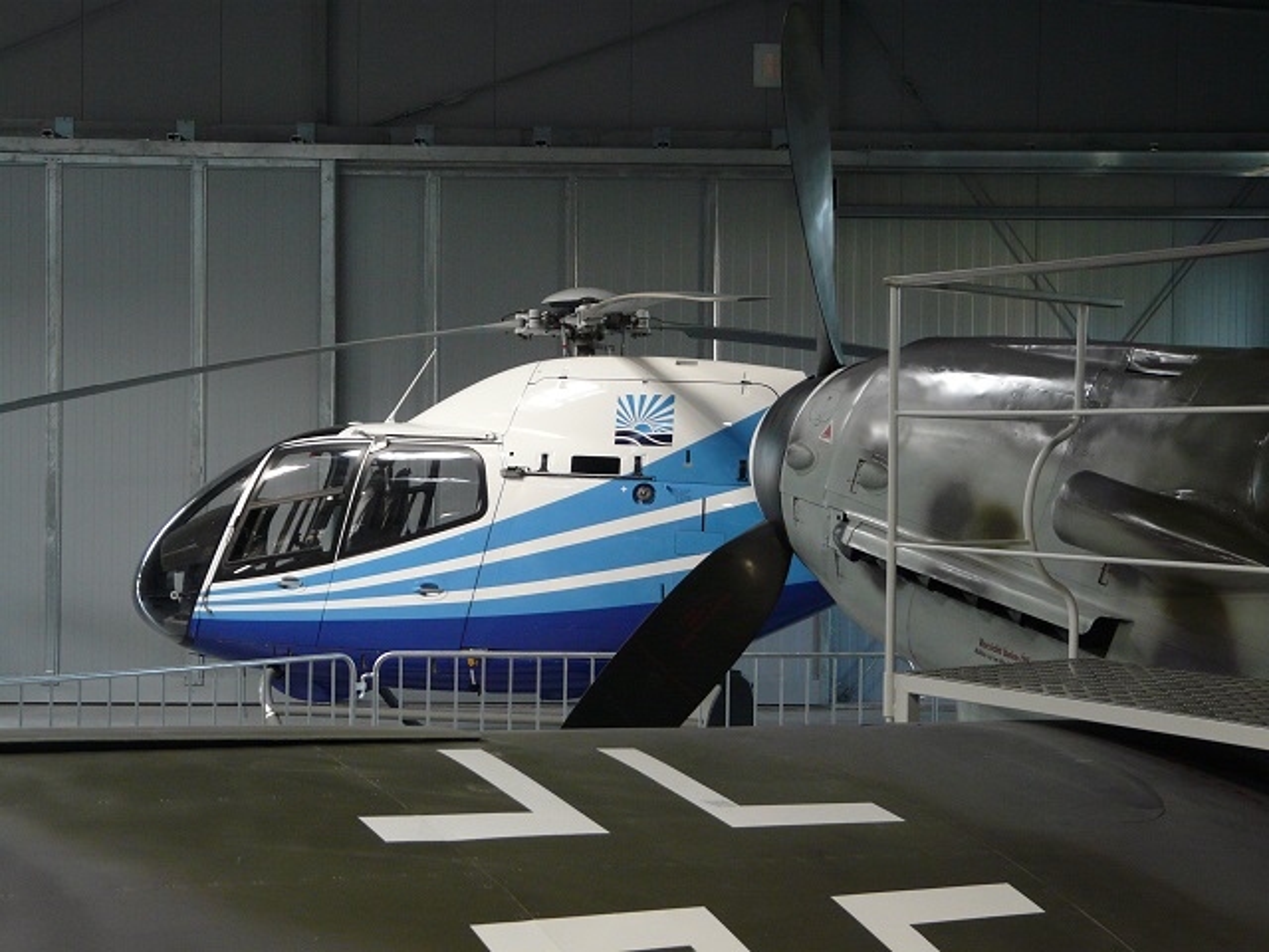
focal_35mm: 49
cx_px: 634
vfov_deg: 29.7
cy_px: 476
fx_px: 1796
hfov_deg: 38.9
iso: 200
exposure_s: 1/30
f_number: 3.2
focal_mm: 8.1
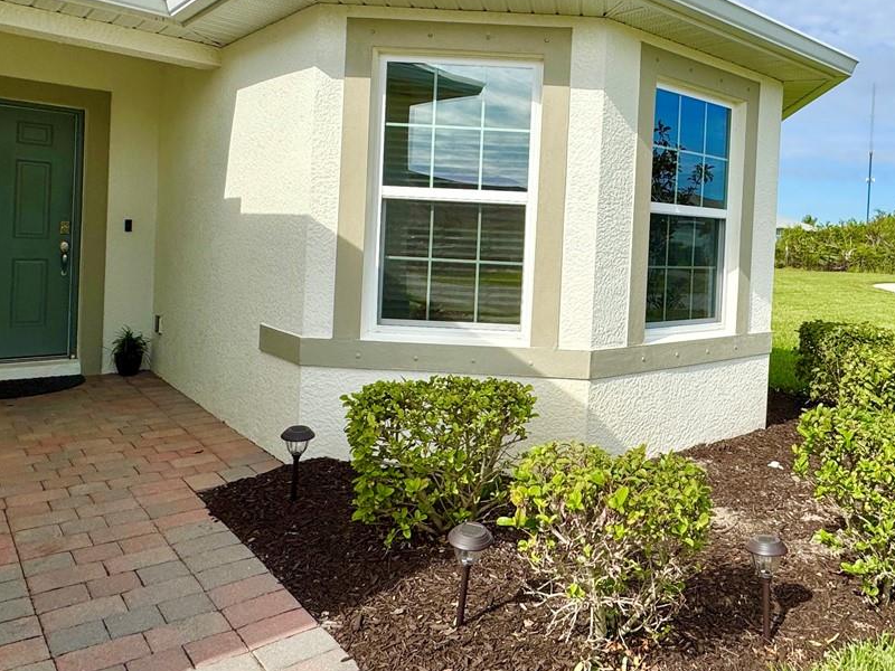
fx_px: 724
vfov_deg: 49.2
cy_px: 248
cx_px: 606
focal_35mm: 28
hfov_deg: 61.7
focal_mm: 2.22
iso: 50
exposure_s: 1/3390
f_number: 2.2
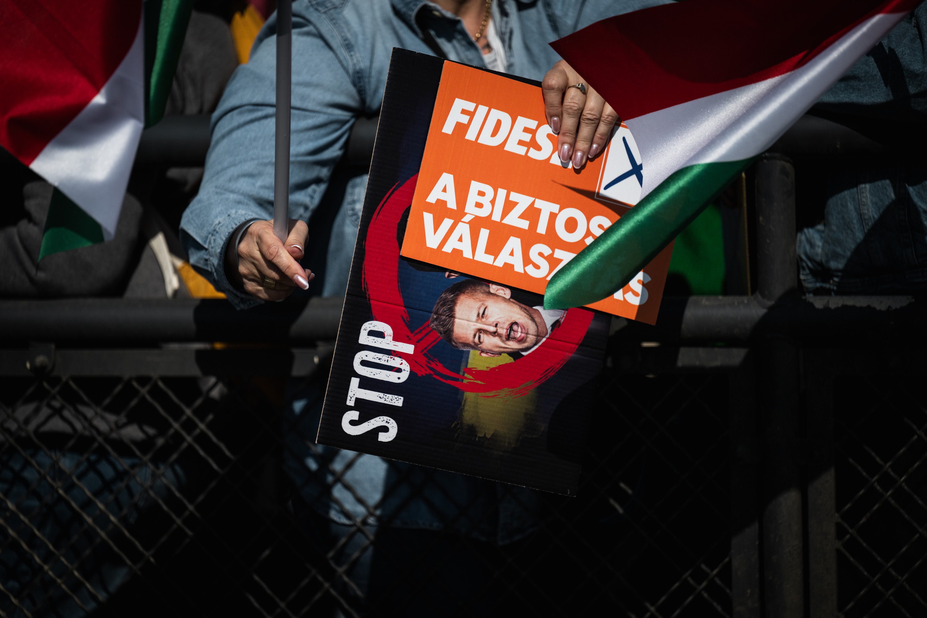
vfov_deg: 6.9
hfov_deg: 10.3
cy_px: 309
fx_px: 5150
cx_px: 464
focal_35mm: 200
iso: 200
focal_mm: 200
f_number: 2.8
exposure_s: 1/12800
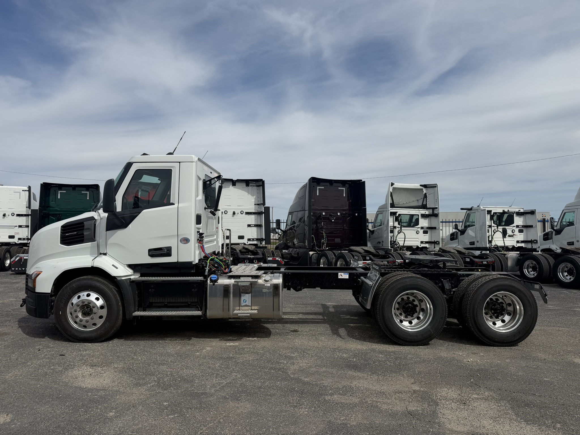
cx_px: 290
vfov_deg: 56.8
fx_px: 402
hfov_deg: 71.6
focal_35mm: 24
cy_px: 218
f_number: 1.78
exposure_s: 1/9091
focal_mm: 6.76
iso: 80
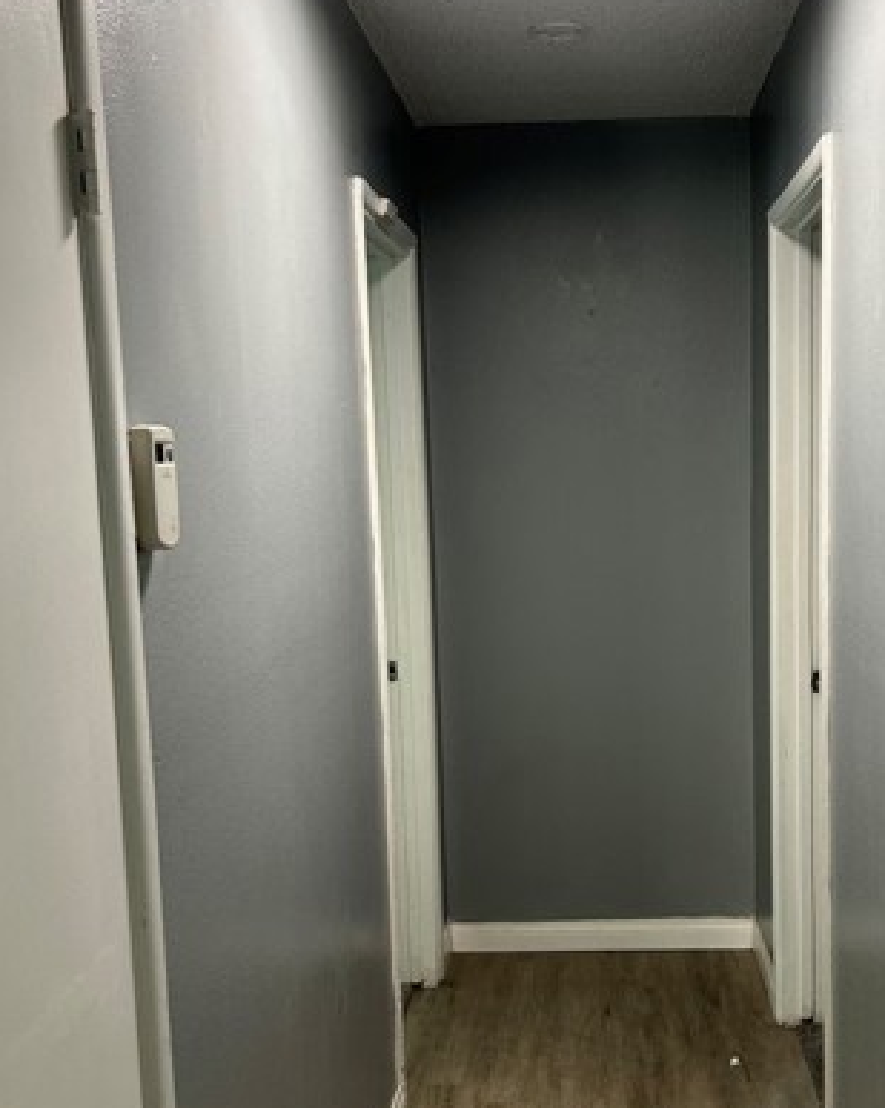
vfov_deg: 43.7
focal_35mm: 42
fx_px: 1377
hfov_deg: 35.4
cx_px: 570
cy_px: 647
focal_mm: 5.7
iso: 125
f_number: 1.5
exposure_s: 1/60
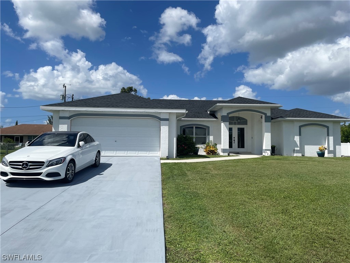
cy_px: 132
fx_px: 263
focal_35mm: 26
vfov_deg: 53.1
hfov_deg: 67.3
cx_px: 175
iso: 32
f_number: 1.6
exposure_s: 1/6494
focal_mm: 4.2
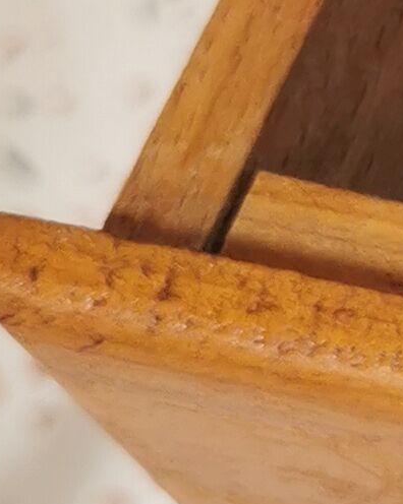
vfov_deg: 9.9
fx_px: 2896
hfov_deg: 6.9
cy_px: 389
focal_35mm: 194
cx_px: 1351
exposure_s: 1/100
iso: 64
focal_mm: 5.58
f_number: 1.8
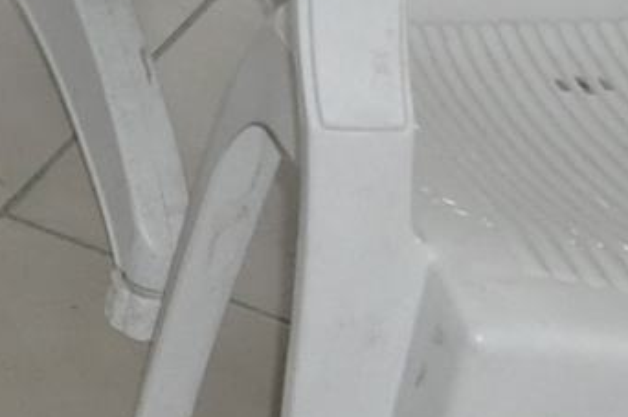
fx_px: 3275
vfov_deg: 6.9
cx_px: -1247
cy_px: -544
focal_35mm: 188
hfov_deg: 8.9
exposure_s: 1/200
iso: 2000
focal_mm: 20
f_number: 10
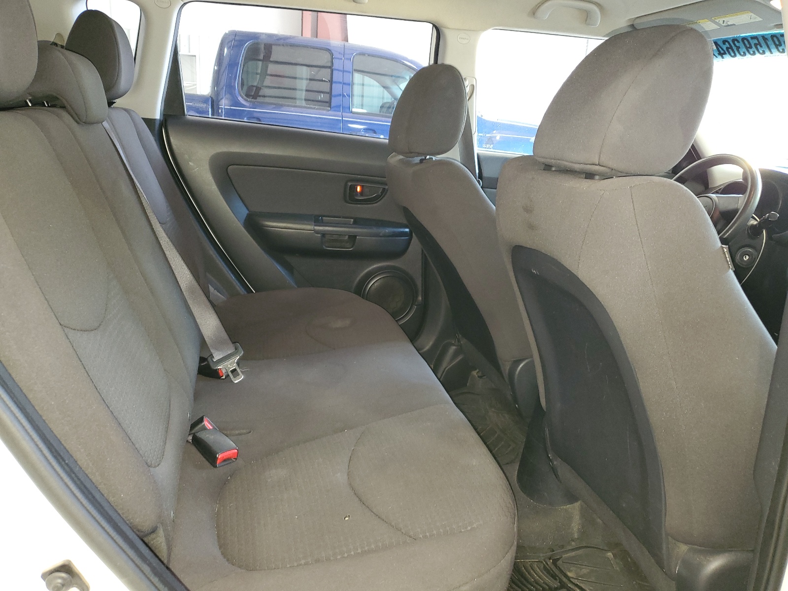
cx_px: 394
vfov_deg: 53.1
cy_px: 296
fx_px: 592
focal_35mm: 26
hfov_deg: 67.3
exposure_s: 1/11
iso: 137
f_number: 1.5
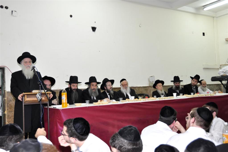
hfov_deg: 49.6
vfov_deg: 34.1
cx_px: 114
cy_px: 76
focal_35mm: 39
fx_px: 247
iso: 640
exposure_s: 1/60
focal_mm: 26
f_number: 4
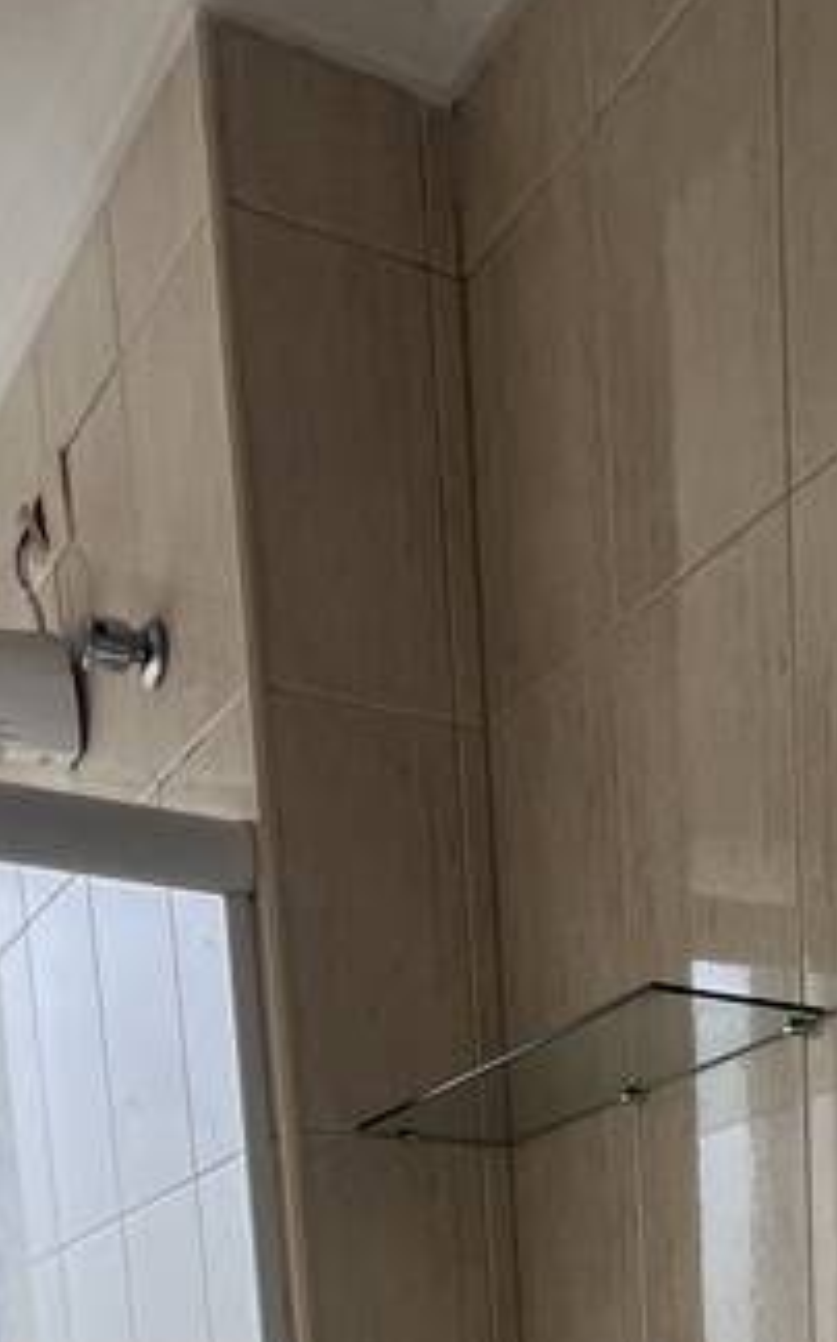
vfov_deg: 29.9
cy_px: 1918
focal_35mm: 46
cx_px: 539
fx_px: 1682
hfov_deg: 27.8
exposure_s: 1/99
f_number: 1.8
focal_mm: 1.57
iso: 100
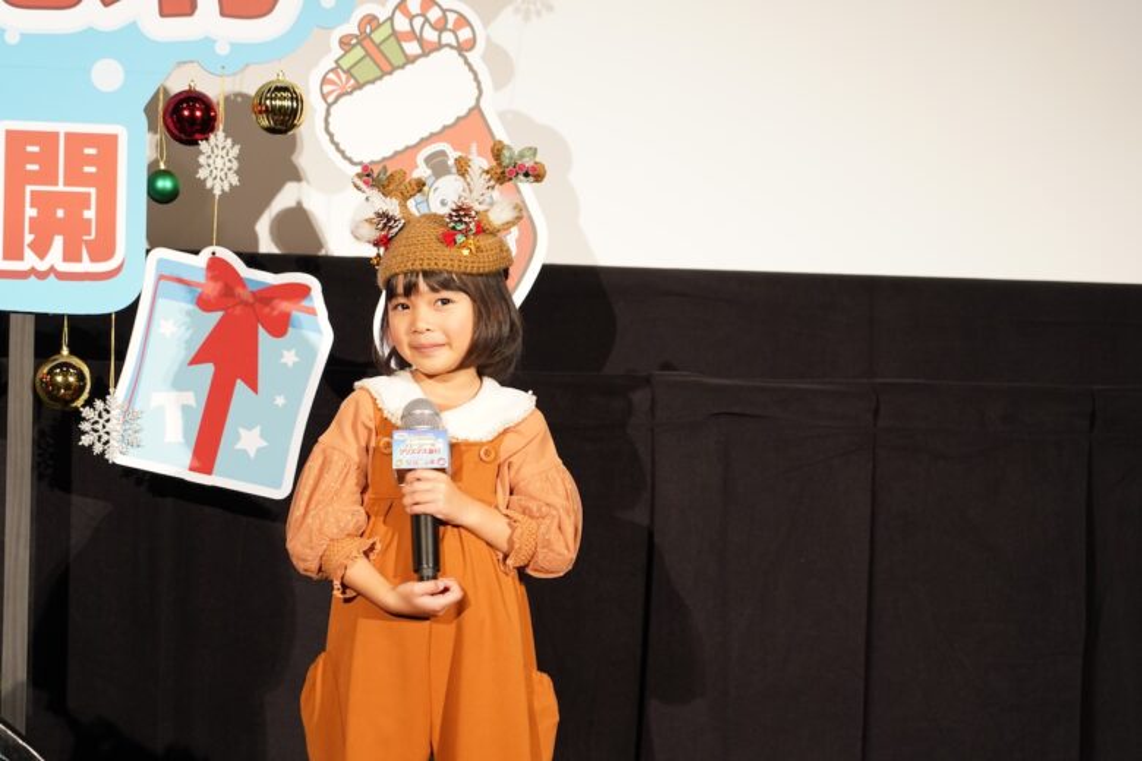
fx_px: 3331
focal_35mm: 105
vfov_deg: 13.0
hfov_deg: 19.5
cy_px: 380
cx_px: 571
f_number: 4
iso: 1600
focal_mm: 105
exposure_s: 1/125
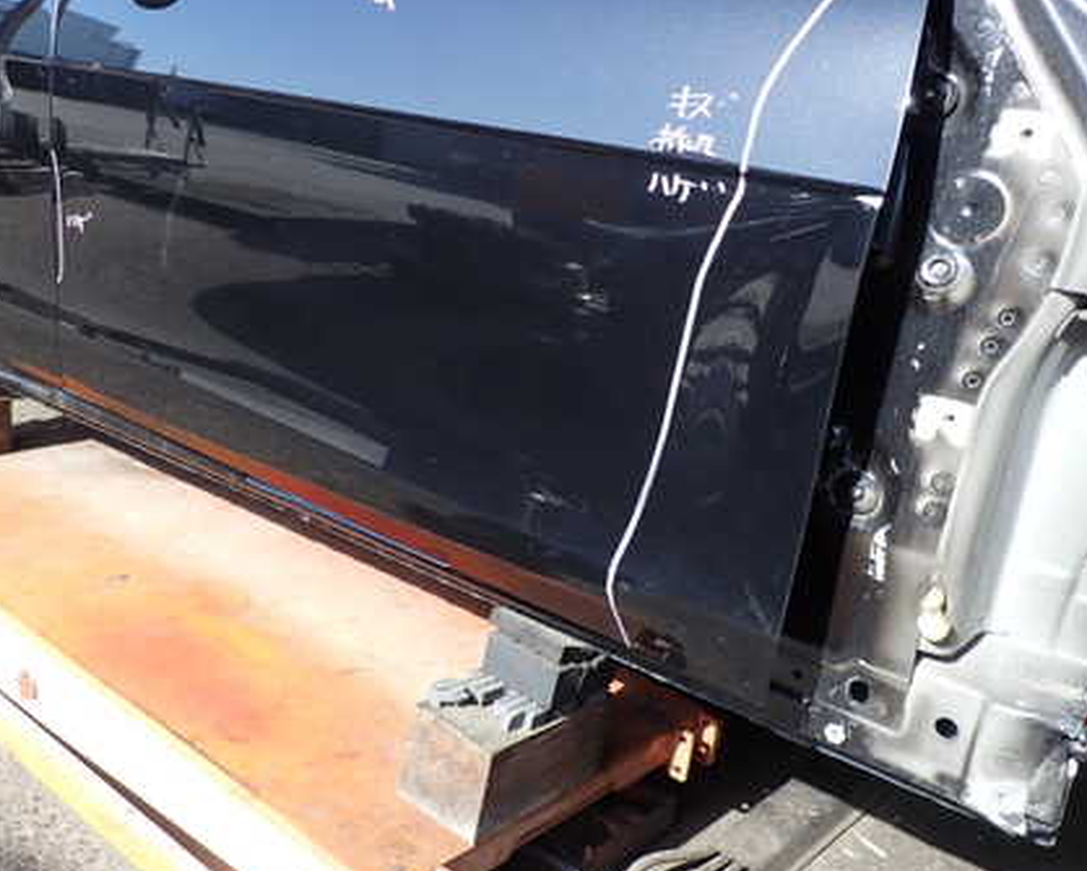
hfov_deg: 50.8
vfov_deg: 42.3
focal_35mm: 35
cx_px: 385
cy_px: 411
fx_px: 1127
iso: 100
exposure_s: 1/320
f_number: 2.8
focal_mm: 4.5
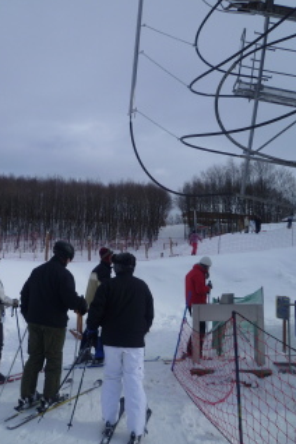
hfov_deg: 39.9
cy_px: 211
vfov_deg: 57.2
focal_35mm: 33
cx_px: 128
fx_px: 407
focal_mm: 5
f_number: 9
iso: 80
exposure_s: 1/250
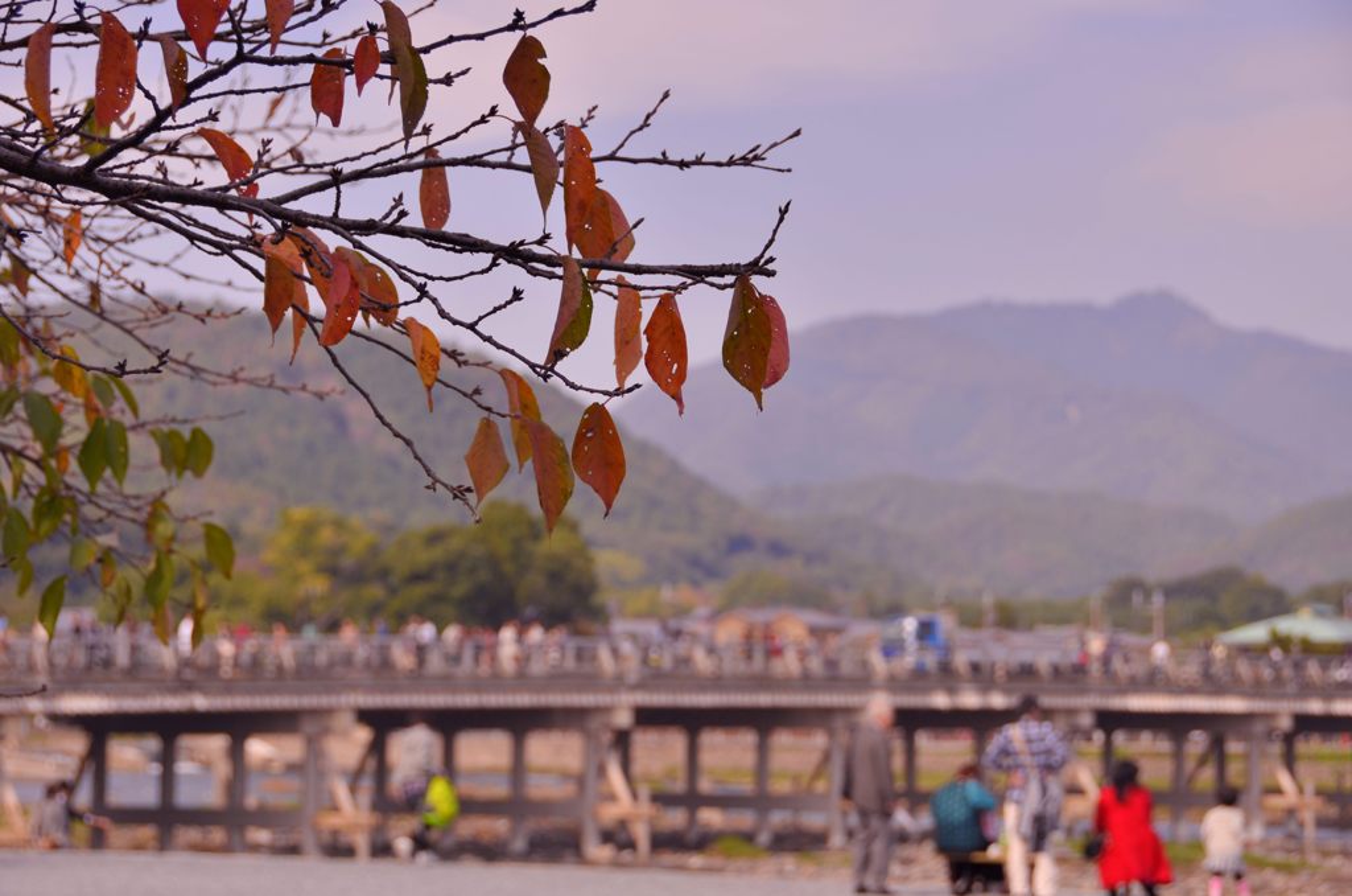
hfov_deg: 24.7
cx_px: 676
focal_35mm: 82
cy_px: 448
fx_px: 3092
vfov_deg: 16.5
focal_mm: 55
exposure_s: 1/750
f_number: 5.6
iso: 100
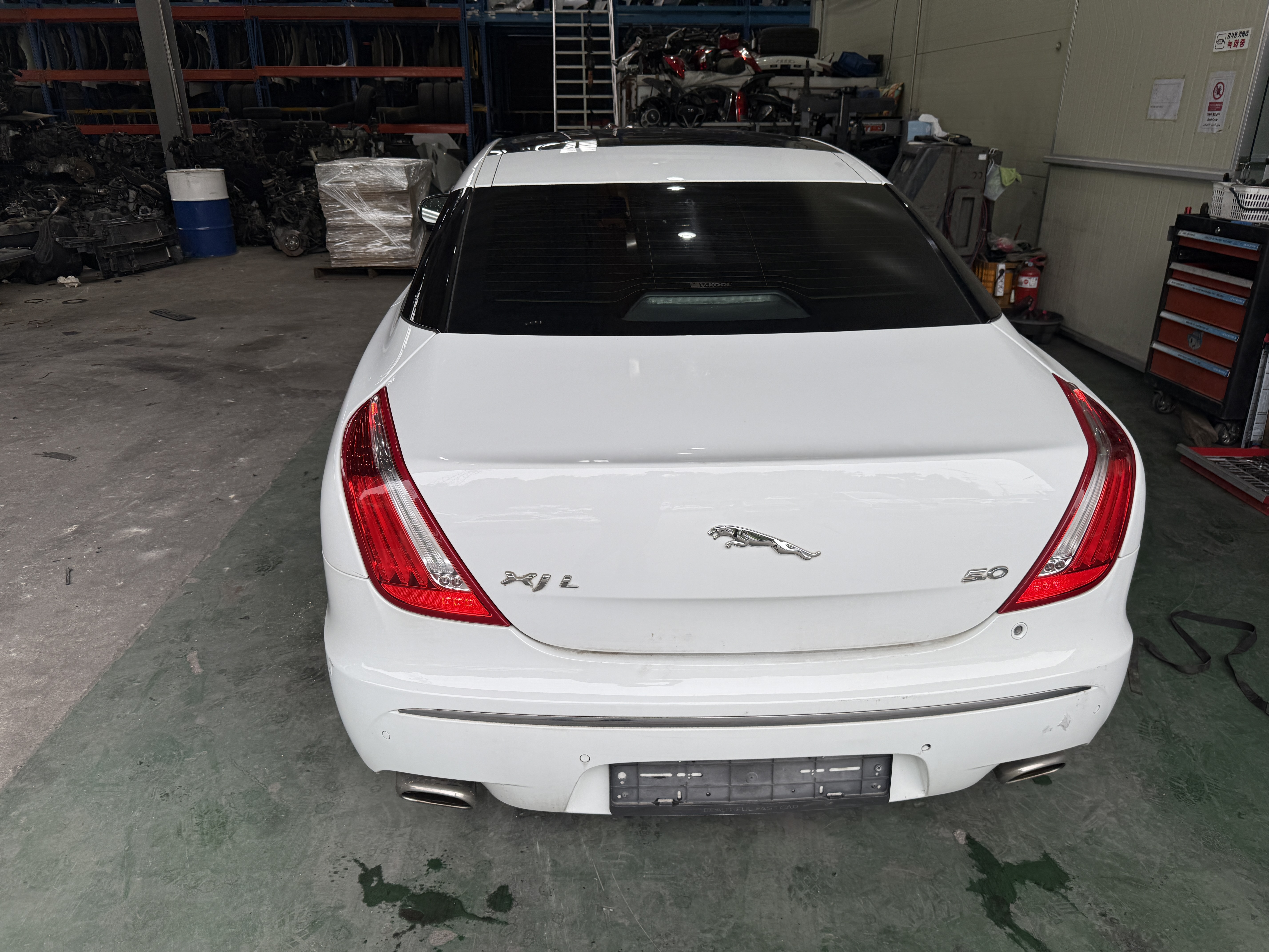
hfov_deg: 71.6
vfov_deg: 56.8
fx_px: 880
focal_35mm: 24
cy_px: 476
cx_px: 634
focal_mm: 6.76
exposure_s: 1/909
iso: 80
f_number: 1.78
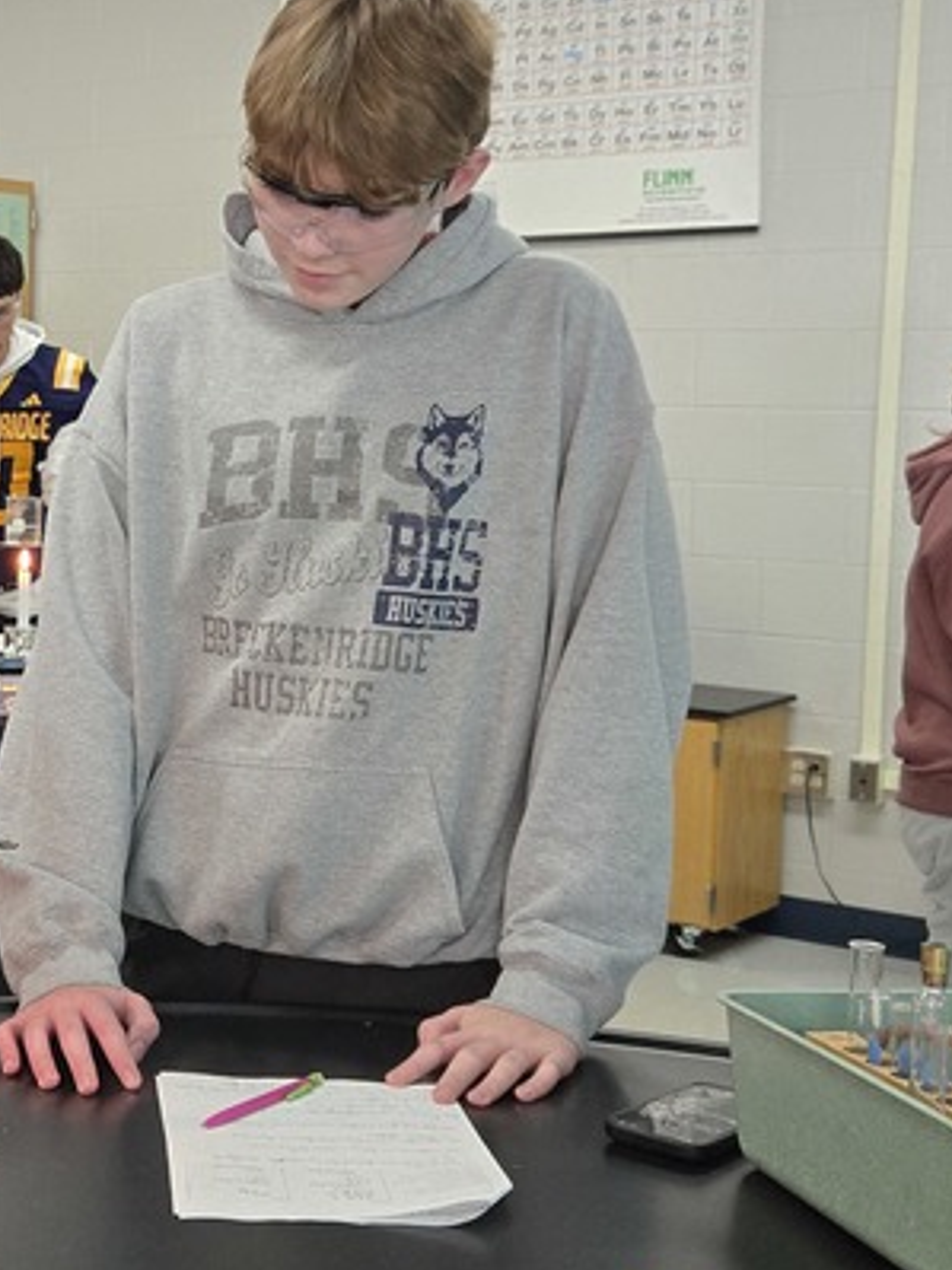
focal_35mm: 59
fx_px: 2165
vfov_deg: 32.7
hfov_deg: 23.8
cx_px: 3
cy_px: 538
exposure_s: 1/120
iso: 800
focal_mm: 5.4
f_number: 1.8
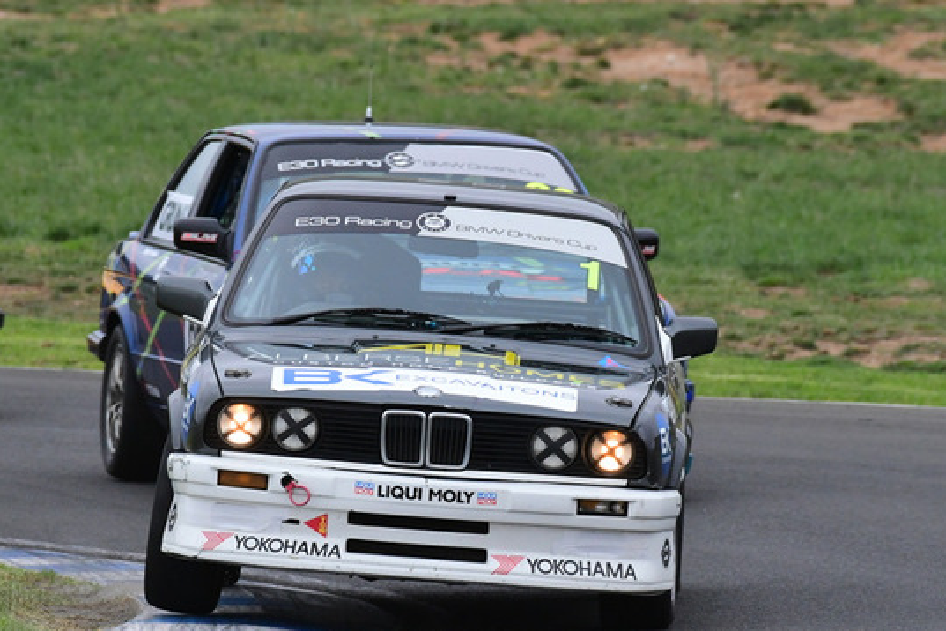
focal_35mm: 917
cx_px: 407
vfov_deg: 1.5
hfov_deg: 2.2
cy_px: 338
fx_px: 24095
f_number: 9
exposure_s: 1/640
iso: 2000
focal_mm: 410
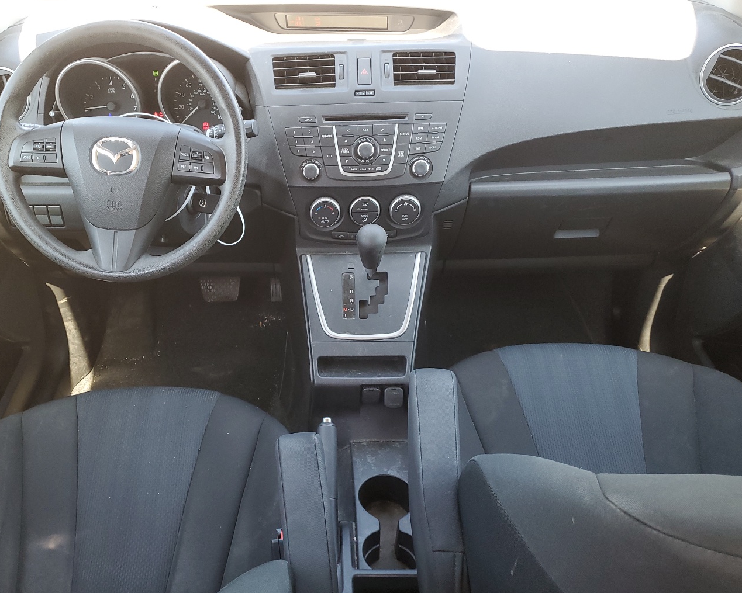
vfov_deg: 45.7
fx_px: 703
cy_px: 322
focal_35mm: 32
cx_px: 301
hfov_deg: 55.3
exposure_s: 1/120
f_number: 1.5
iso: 74
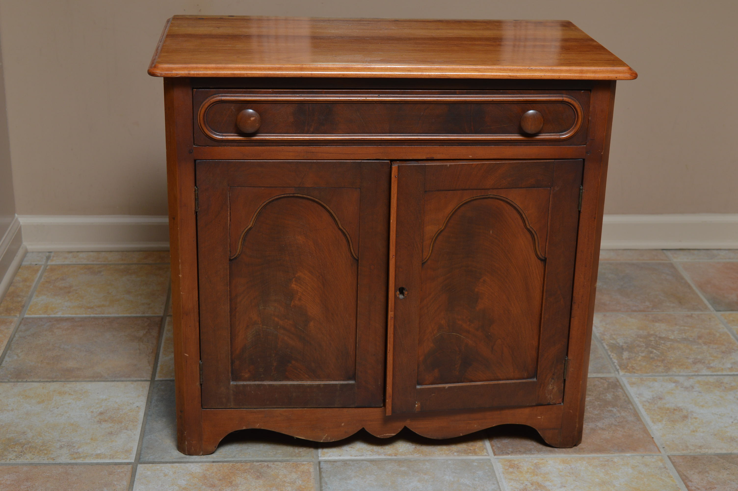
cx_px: 369
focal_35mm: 57
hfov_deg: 35.1
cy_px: 246
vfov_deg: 23.7
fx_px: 1167
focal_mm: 38
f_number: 6.3
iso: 200
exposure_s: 1/100
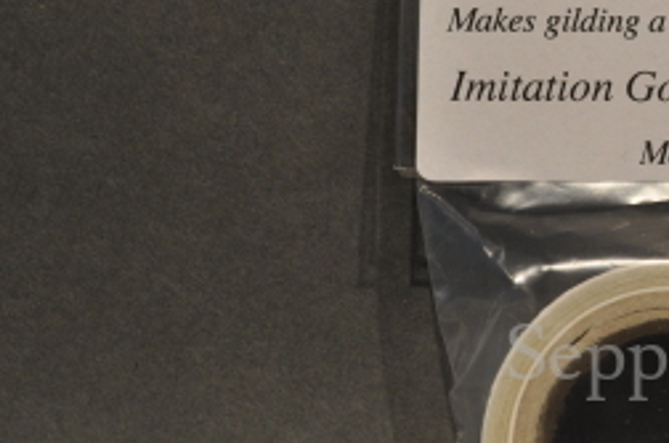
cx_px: 746
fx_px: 1595
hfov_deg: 22.3
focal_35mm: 86
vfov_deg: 15.8
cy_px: 157
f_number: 8
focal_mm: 24
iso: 400
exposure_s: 1/60
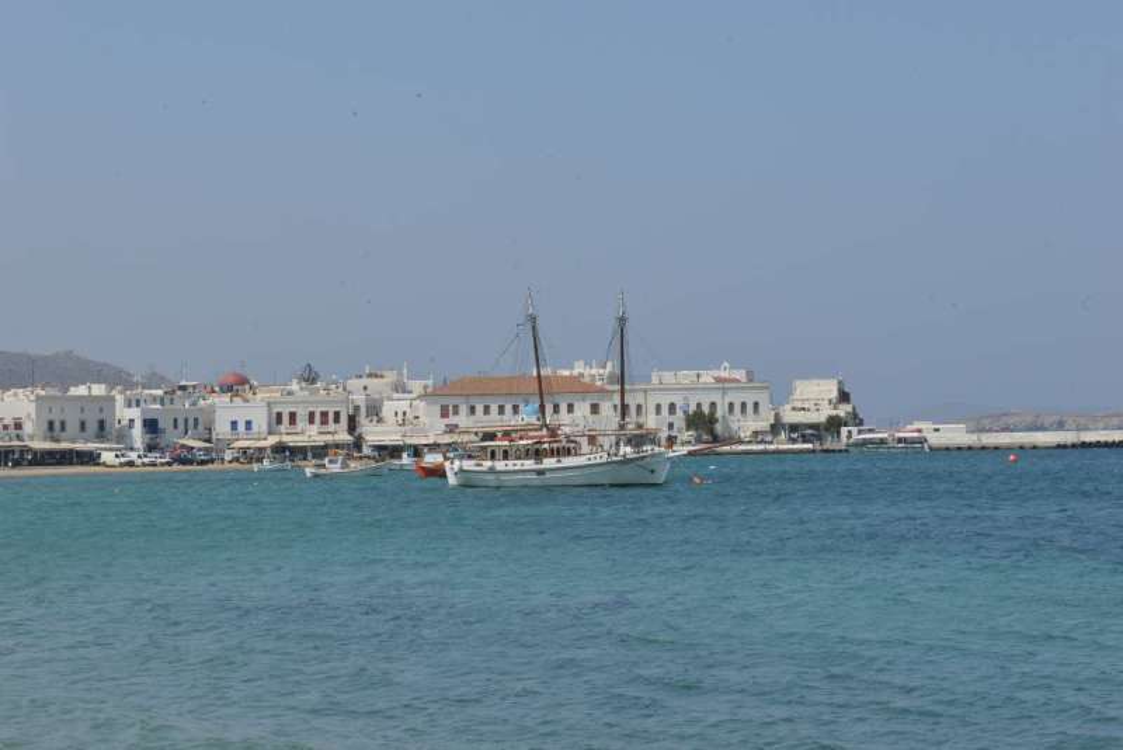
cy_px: 375
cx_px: 562
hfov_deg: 28.8
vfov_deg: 19.5
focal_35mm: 70
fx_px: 2184
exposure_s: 1/160
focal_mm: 70
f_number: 18
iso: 400
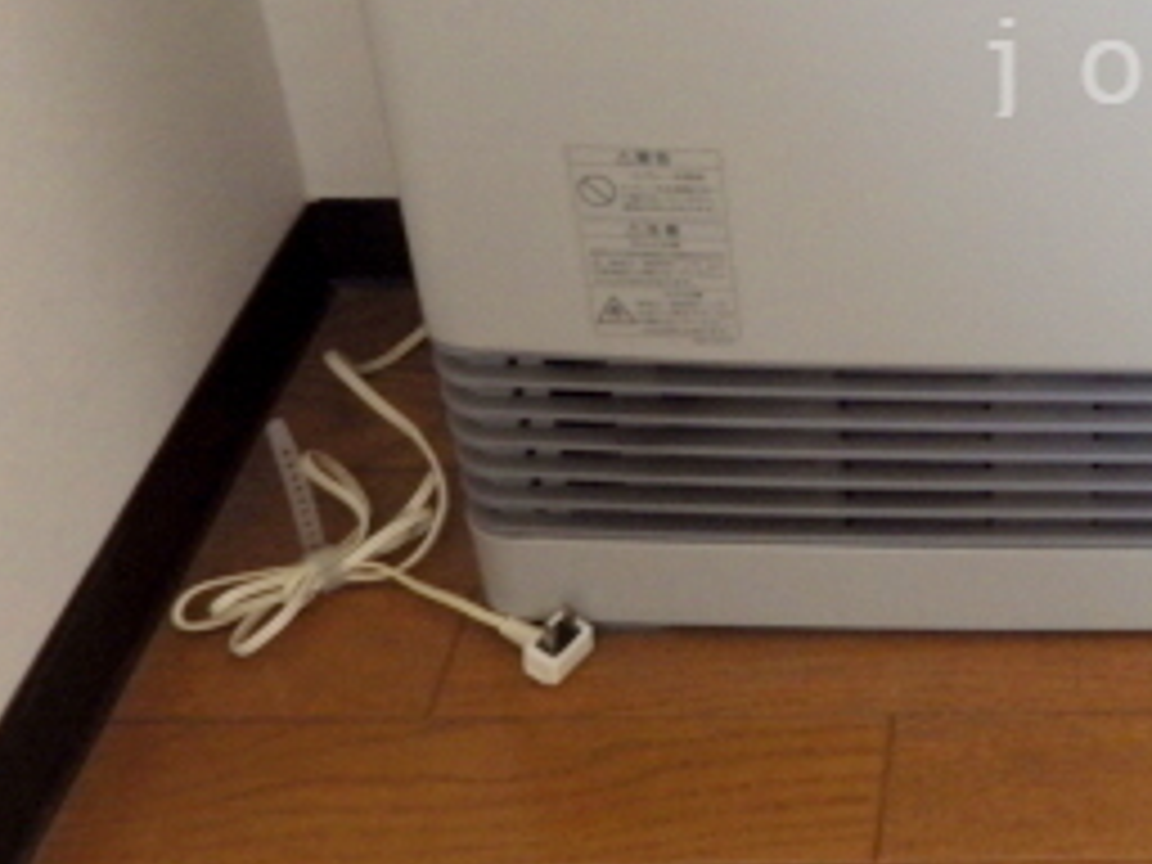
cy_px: 63
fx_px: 1830
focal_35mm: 55
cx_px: 1287
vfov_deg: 25.6
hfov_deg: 30.9
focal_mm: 4
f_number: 3.1
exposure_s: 1/45
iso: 160
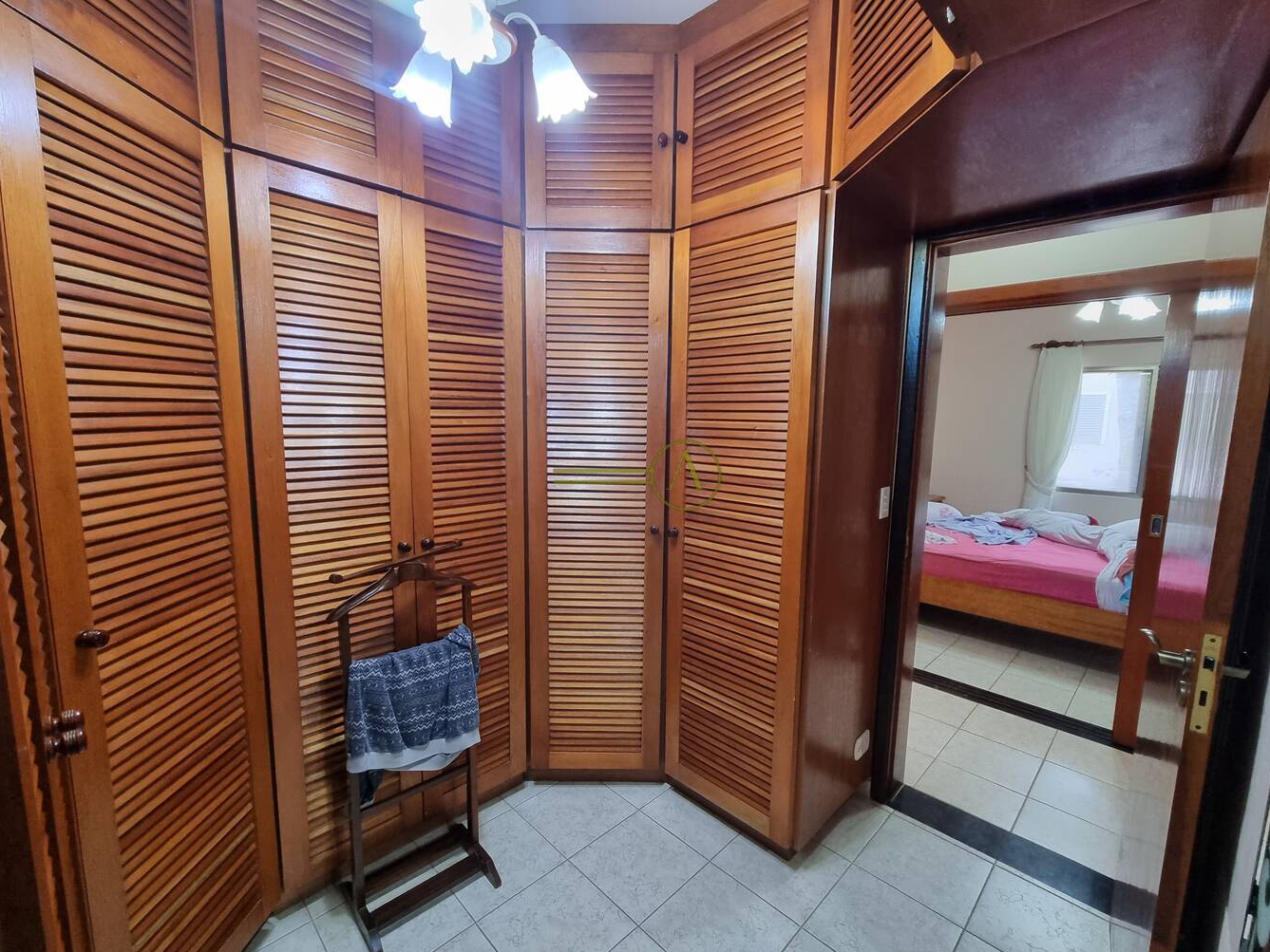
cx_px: 628
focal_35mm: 14
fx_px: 514
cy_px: 490
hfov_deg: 102.1
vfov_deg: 85.7
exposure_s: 1/40
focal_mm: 2.2
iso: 320
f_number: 2.2
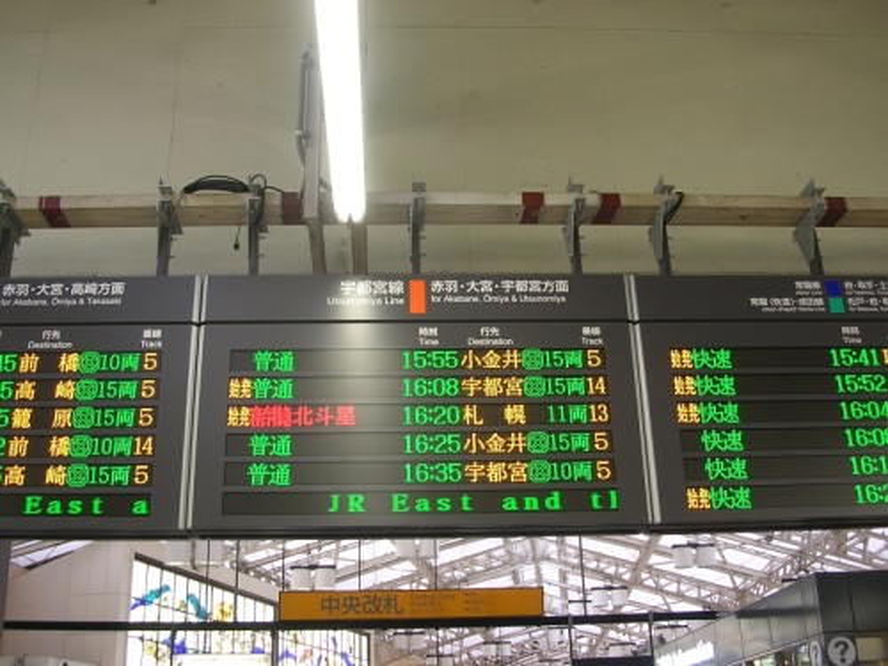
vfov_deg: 36.0
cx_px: 444
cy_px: 333
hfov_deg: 46.8
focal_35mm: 40
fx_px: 1026
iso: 50
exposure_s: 1/11.1
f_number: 3
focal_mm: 6.6
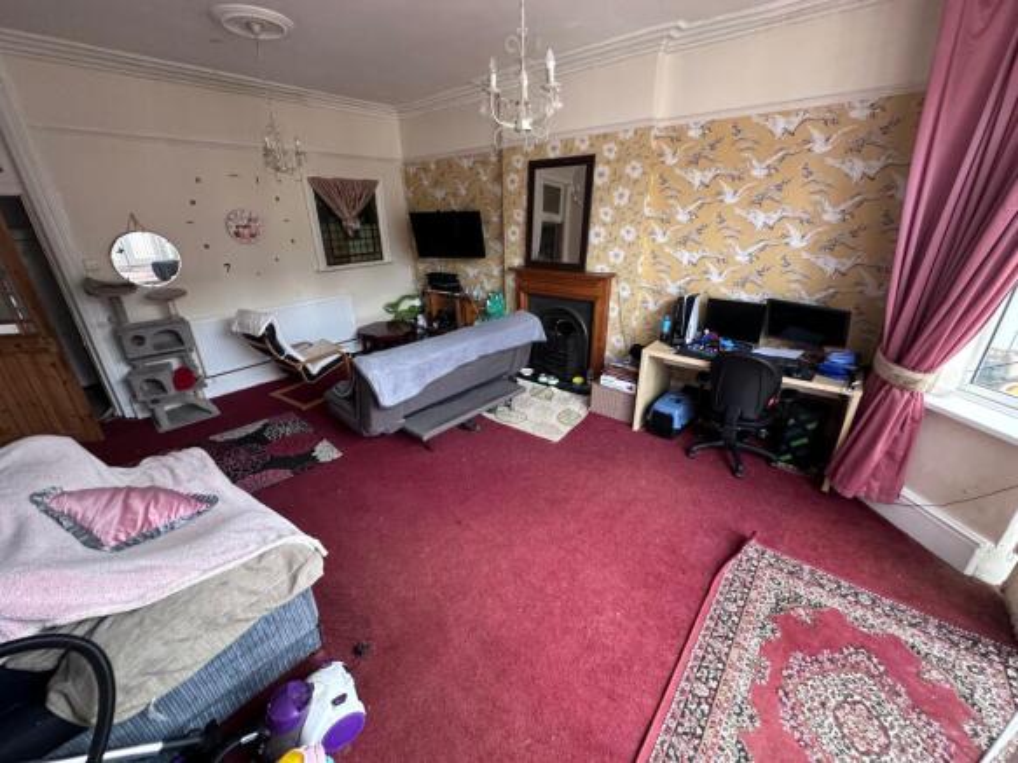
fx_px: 412
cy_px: 382
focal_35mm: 14
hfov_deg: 102.1
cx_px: 509
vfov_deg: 85.7
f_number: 2.2
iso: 320
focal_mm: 2.22
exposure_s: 1/86
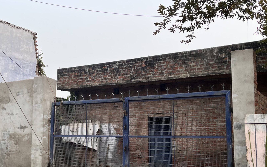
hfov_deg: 45.0
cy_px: 112
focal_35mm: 44
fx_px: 320
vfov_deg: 29.0
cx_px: 103
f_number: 1.6
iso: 50
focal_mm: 5.1
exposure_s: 1/121
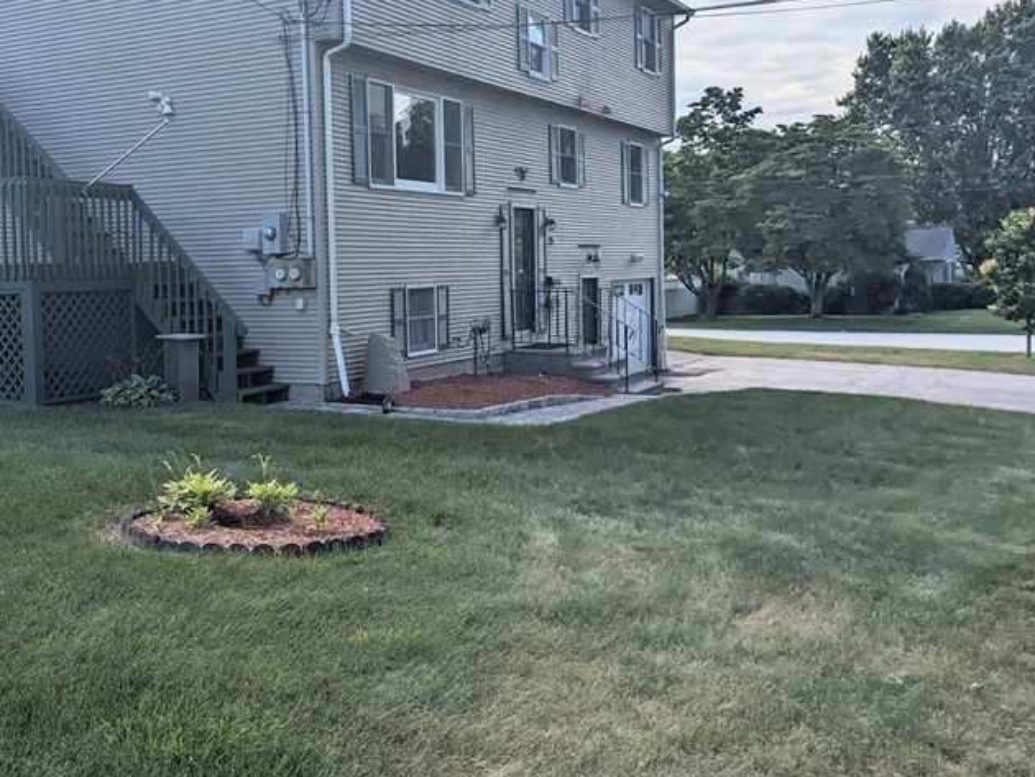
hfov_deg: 47.1
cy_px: 309
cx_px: 342
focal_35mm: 39
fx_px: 1167
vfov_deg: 36.7
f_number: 1.85
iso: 46
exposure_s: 1/4717
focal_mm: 6.81
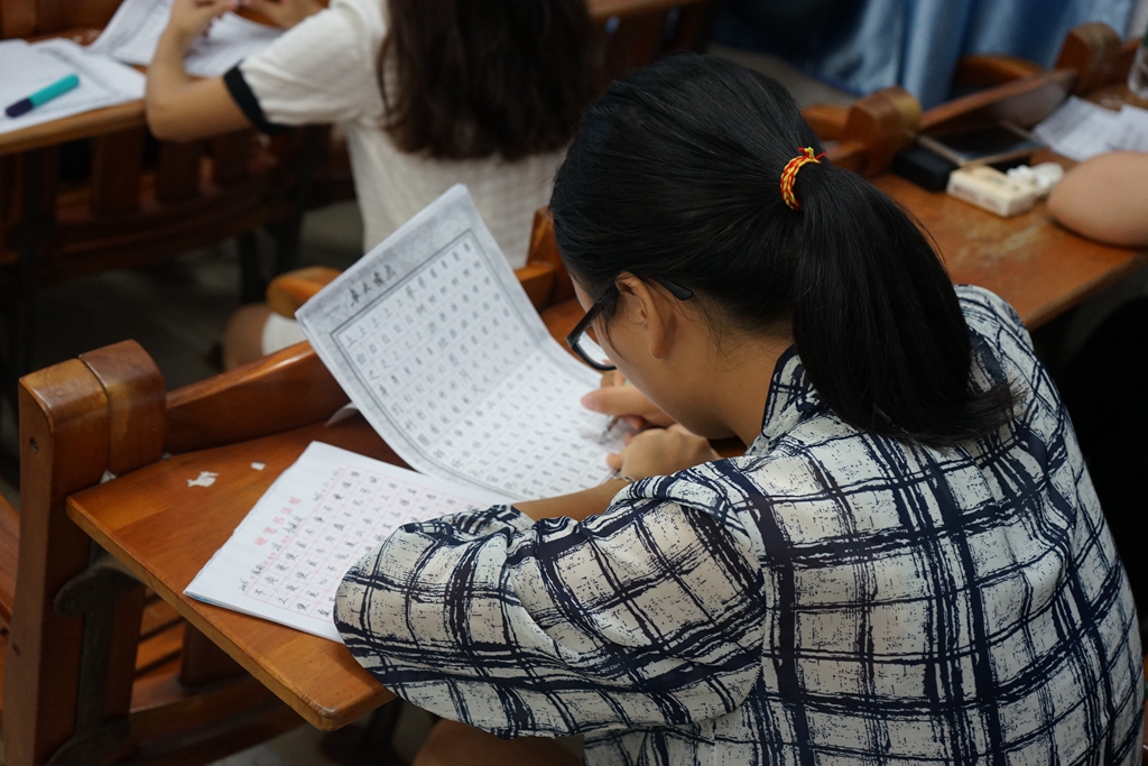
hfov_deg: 43.6
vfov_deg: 29.9
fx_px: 1435
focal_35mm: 45
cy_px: 383
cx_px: 574
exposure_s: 1/40
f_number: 5
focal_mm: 45
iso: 2000
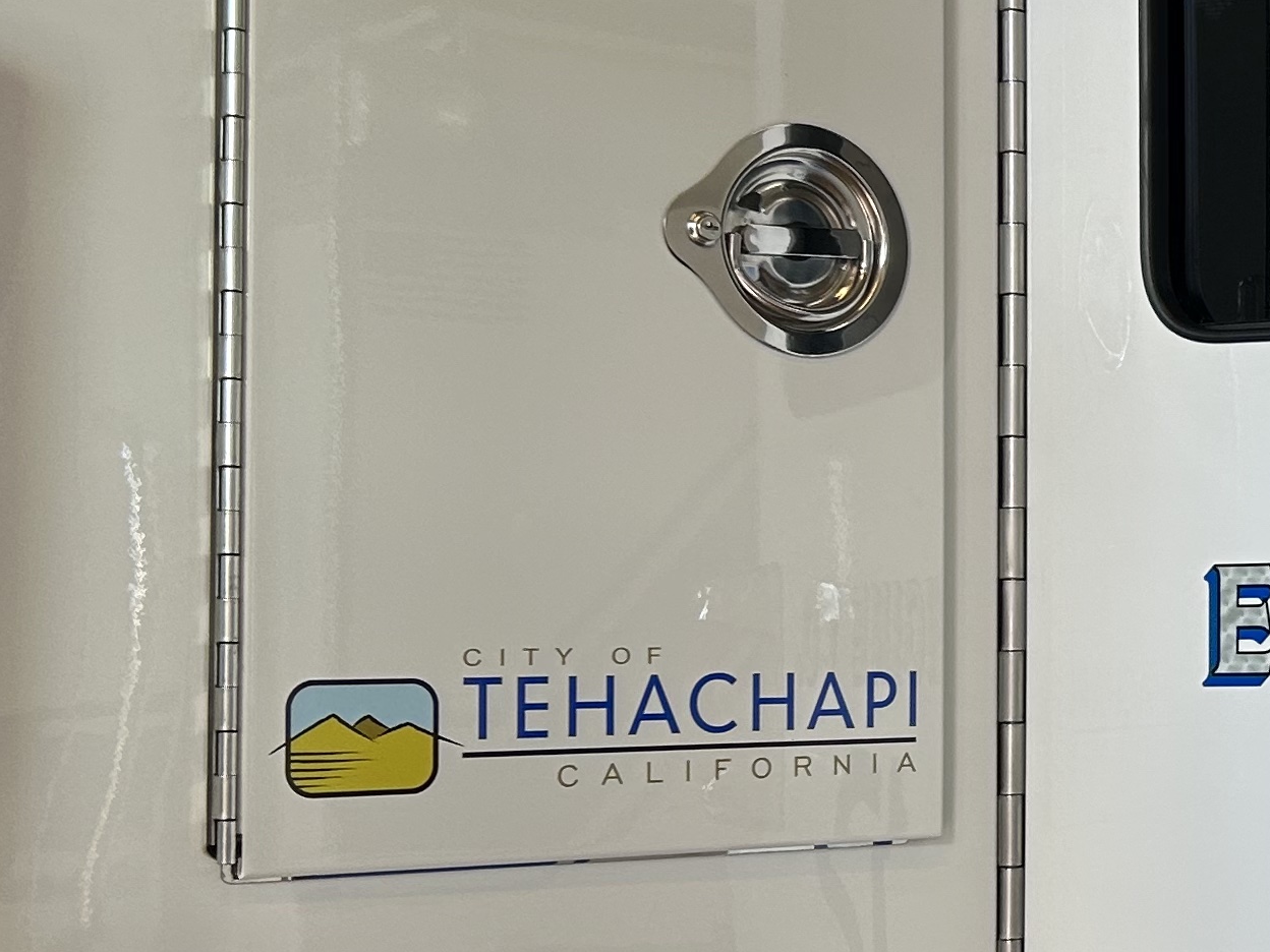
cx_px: 1676
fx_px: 3082
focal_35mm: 84
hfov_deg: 21.0
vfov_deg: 17.6
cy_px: 507
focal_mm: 5.7
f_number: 1.5
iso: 32
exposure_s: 1/121
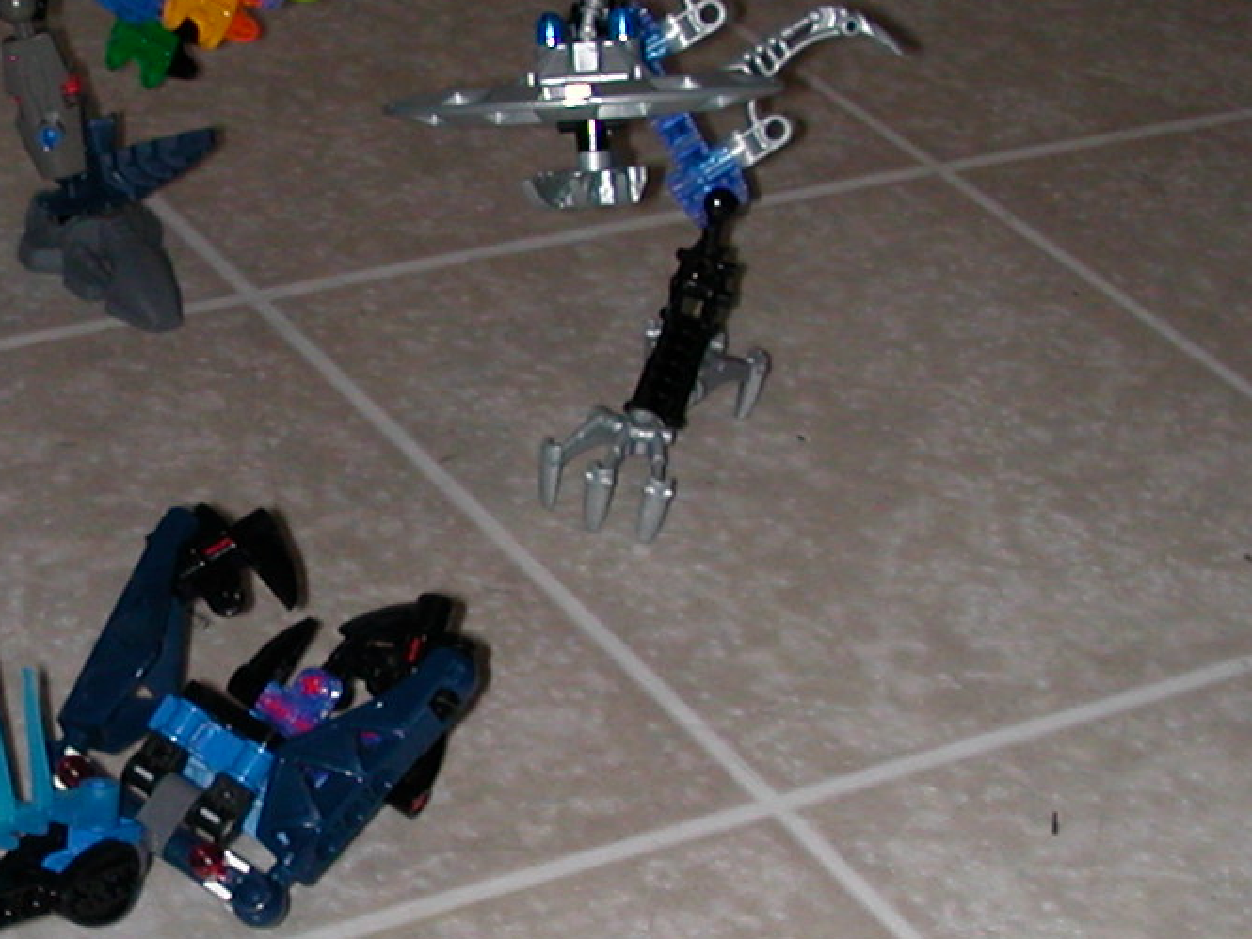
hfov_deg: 21.5
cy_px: 694
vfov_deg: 16.5
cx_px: 141
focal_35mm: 89
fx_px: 3220
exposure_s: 1/59.9
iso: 100
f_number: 4.5
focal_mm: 5.6
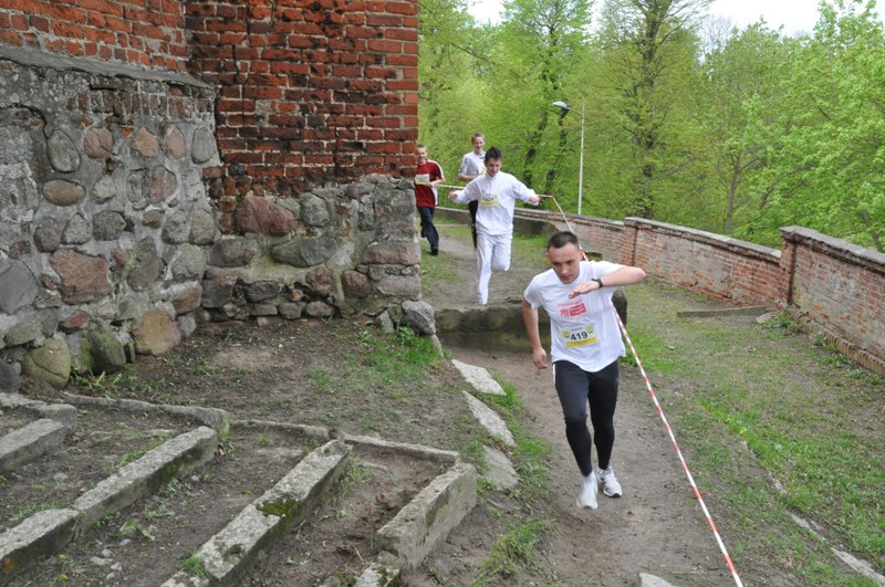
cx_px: 442
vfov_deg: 39.9
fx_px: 810
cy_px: 294
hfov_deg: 57.3
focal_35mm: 33
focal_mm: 22
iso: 1000
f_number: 14
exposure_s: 1/125
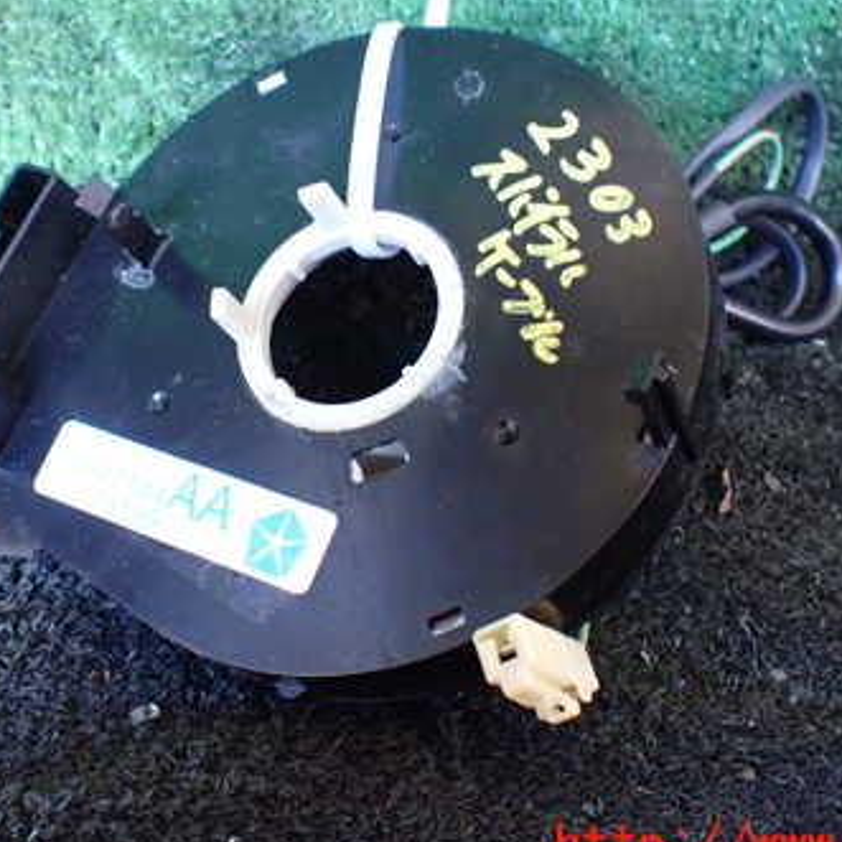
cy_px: 308
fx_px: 1321
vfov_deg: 35.1
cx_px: 366
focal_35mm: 48
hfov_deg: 35.3
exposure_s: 1/40
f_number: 2.3
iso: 800
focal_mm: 5.4
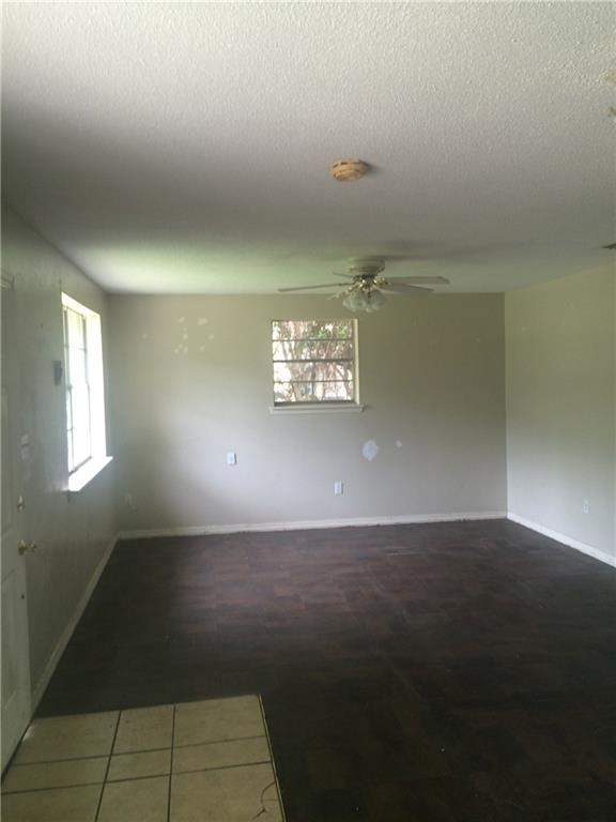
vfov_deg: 61.7
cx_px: 308
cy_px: 411
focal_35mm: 29
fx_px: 688
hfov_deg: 48.2
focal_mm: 4.15
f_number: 2.2
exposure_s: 1/30
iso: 40
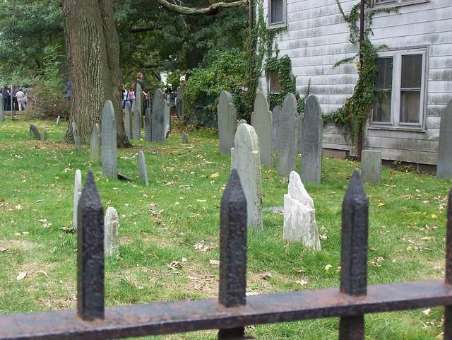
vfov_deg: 23.0
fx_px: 836
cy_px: 170
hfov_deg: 30.2
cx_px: 226
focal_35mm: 64
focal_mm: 10.7
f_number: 3.2
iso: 80
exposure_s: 1/80
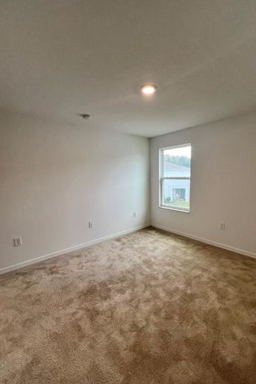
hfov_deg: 81.1
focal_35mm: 14
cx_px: 137
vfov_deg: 104.2
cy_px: 197
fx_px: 149
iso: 100
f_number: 1.8
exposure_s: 1/120
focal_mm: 1.57
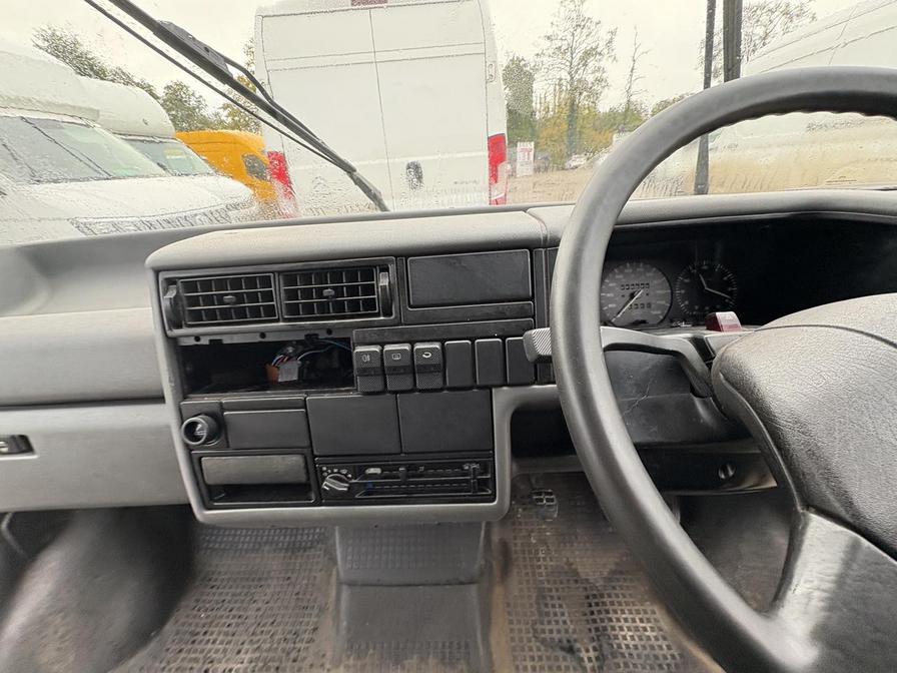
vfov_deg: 85.7
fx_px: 363
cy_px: 336
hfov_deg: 102.1
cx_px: 448
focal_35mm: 14
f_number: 2.2
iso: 200
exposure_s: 1/85
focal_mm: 2.22
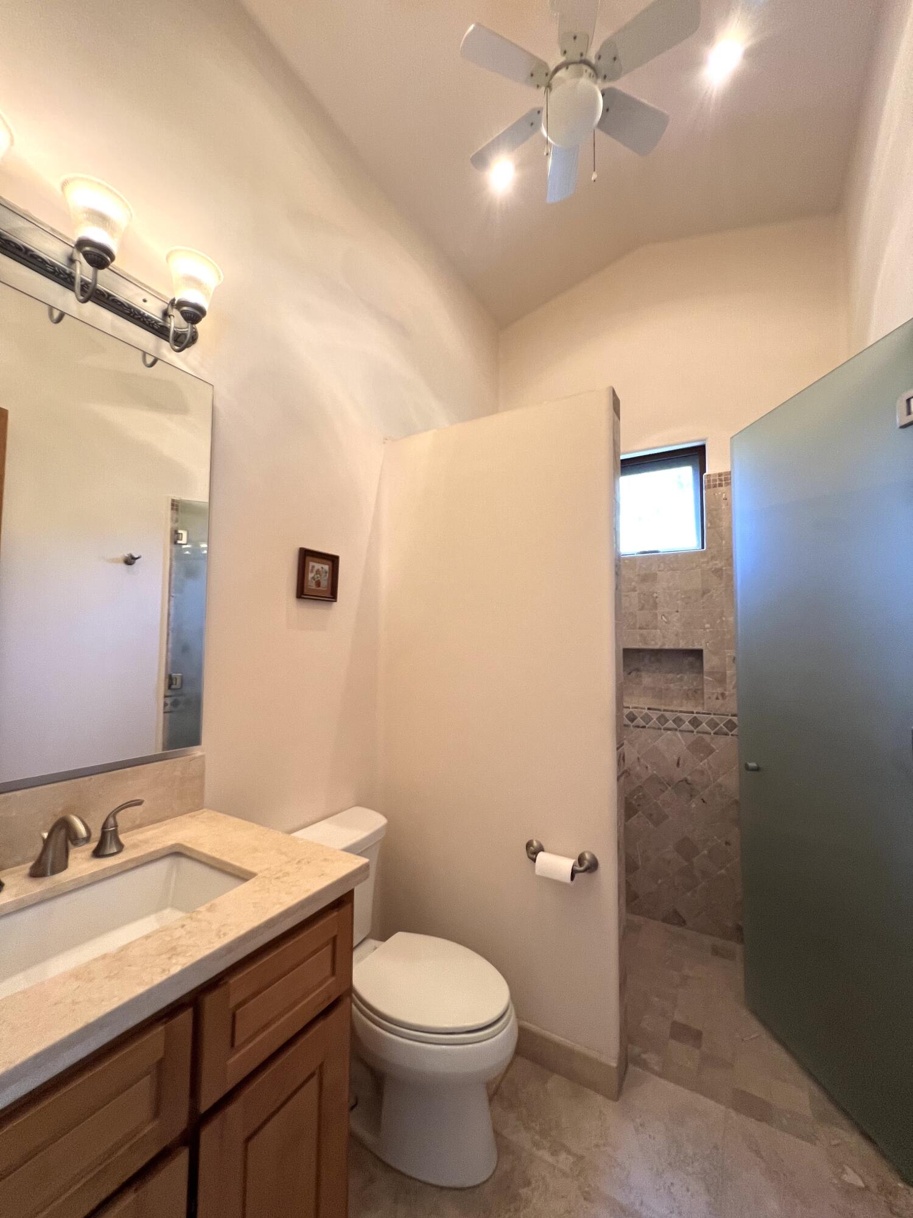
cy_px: 609
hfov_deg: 89.9
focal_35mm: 13
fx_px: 457
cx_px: 456
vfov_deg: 106.2
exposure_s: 1/60
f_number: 1.8
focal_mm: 1.57
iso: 160
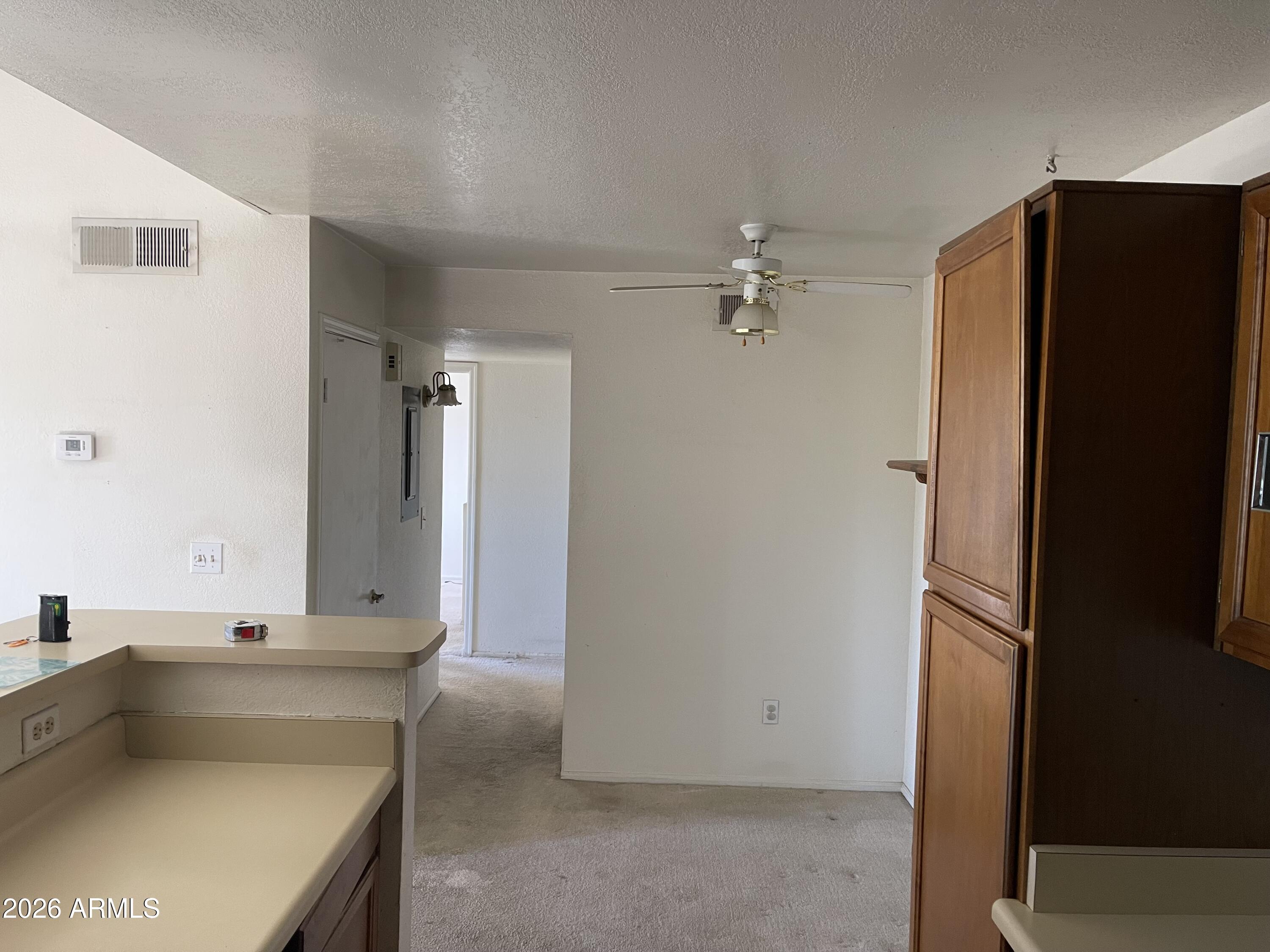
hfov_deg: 69.4
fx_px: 917
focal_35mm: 25
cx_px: 635
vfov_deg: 54.9
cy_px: 476
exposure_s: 1/85
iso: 125
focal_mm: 5.1
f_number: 1.6
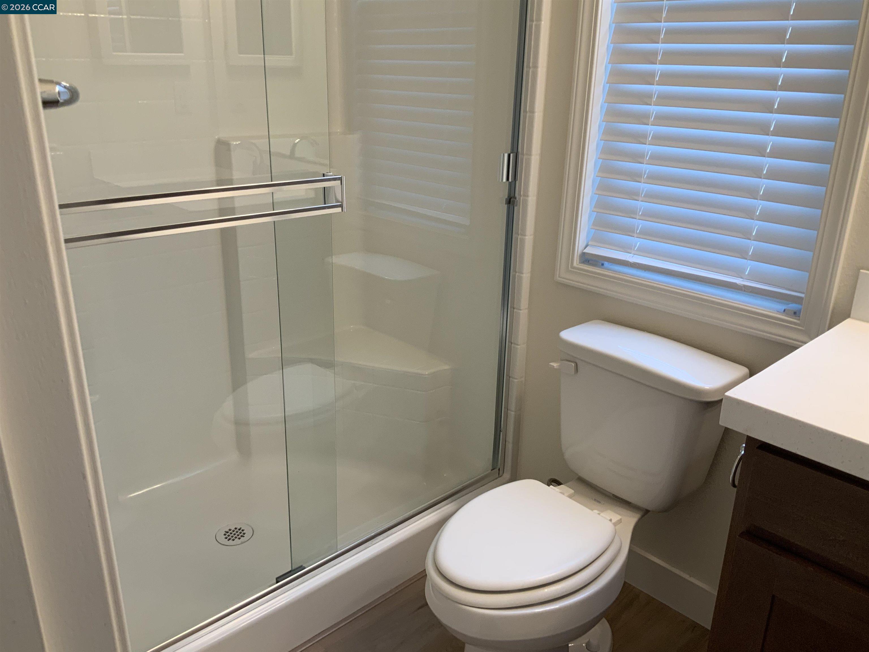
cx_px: 434
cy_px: 326
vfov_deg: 48.2
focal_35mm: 29
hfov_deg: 61.7
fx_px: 728
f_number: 1.8
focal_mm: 3
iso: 50
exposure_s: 1/60
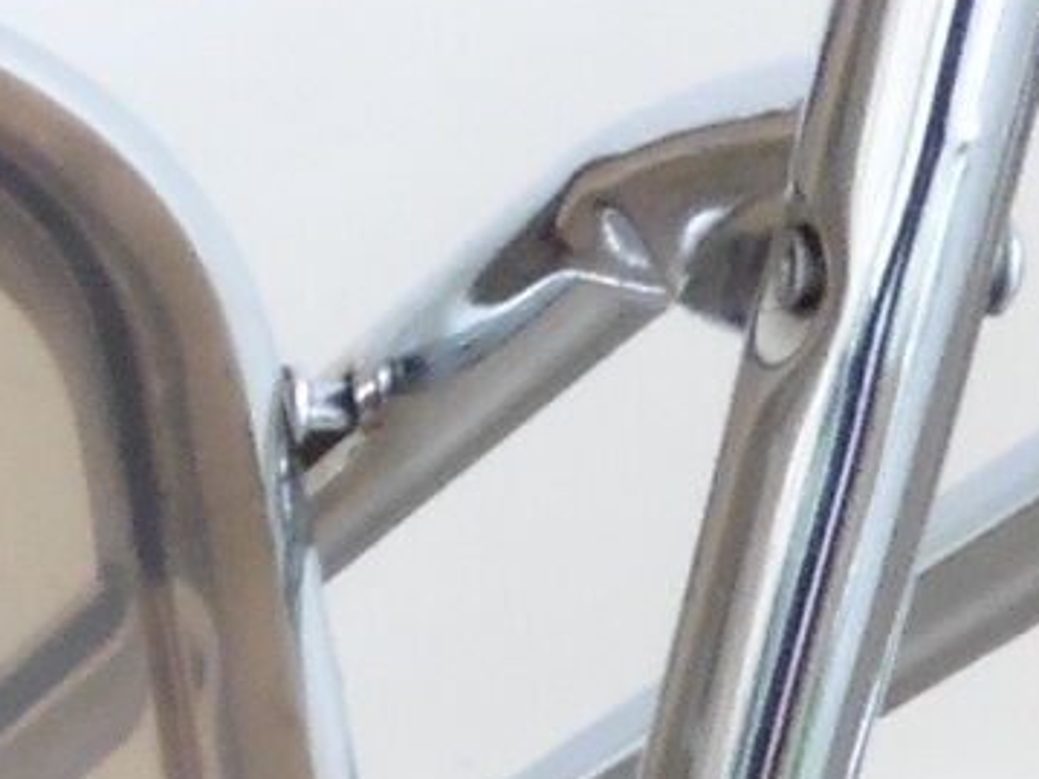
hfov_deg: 8.8
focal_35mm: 194
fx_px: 5821
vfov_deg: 7.1
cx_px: -1789
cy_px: 2001
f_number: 8
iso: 400
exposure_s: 1/15
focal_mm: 6.1
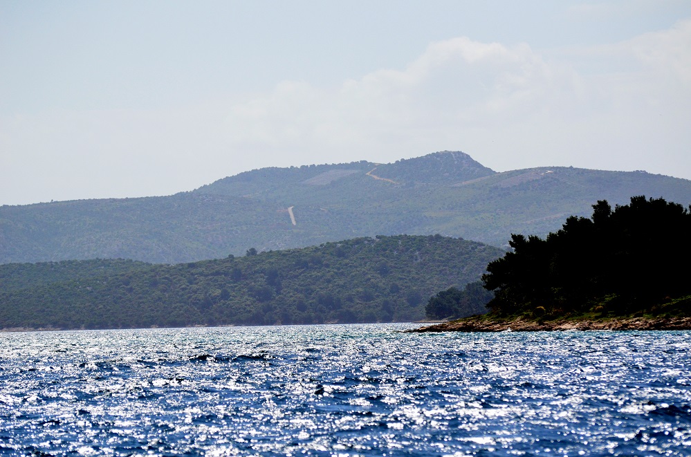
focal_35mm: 255
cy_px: 228
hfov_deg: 8.1
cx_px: 346
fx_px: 4883
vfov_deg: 5.4
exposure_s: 1/8000
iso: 900
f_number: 5
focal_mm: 170
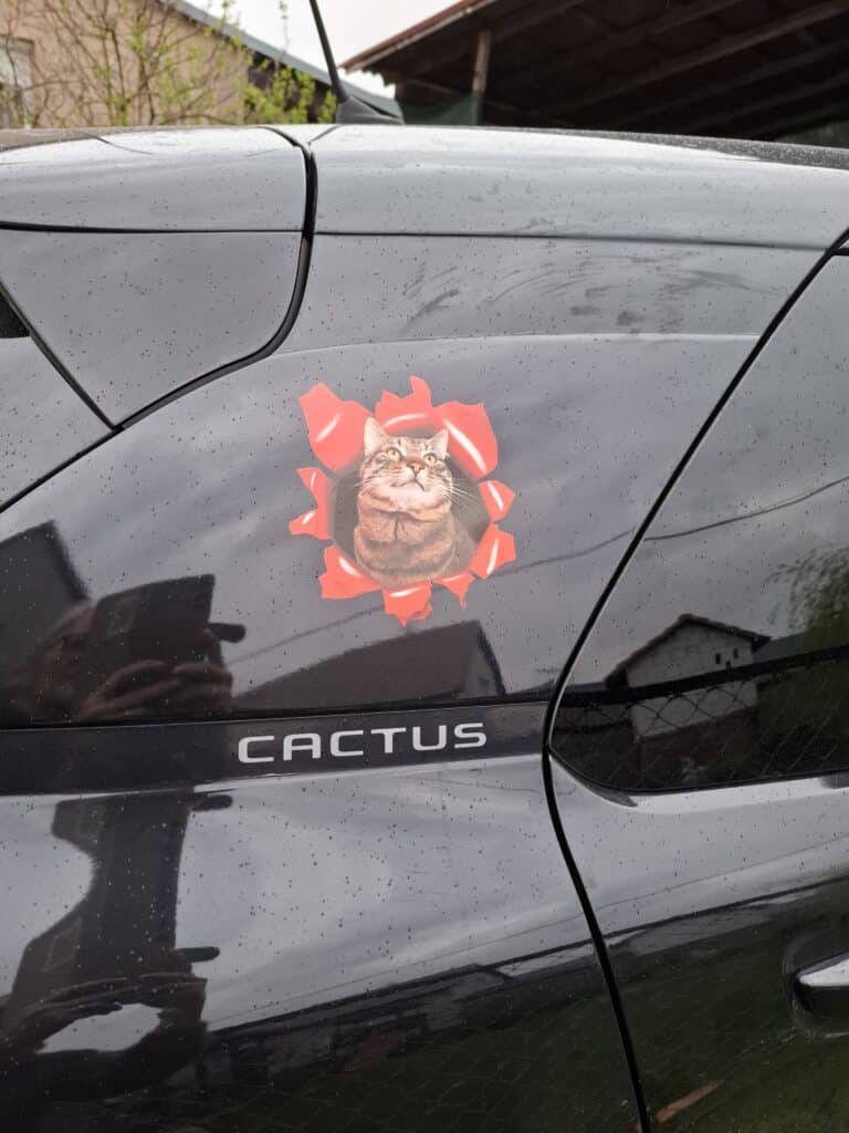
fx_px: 752
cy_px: 566
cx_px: 424
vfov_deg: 73.9
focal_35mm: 23
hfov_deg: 58.9
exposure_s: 1/100
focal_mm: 5.54
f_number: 1.8
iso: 125
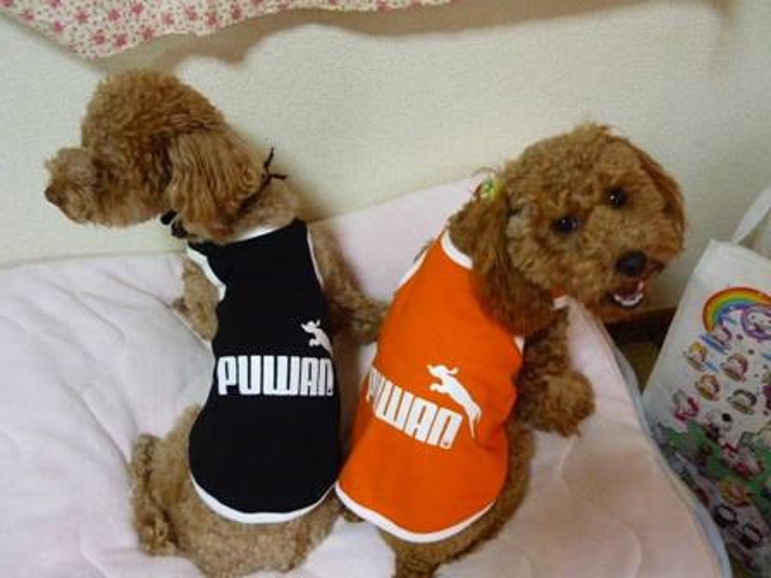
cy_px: 289
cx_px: 386
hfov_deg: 55.4
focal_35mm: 33
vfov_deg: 42.9
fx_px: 735
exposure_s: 1/30
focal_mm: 5.5
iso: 640
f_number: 2.8
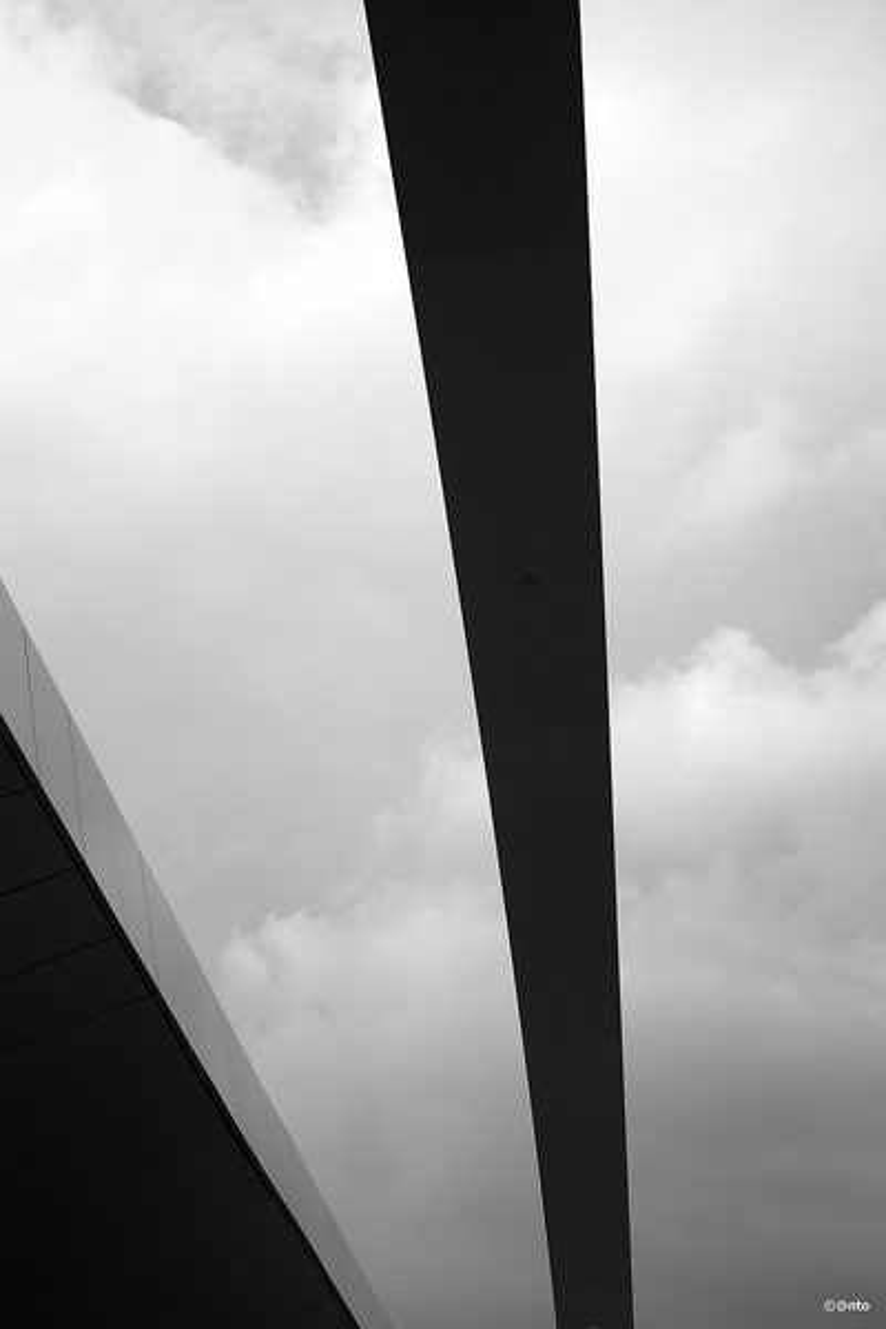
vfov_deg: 47.4
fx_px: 1513
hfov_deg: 32.6
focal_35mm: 41
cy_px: 664
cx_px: 443
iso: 200
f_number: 4.5
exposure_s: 1/150
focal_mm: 27
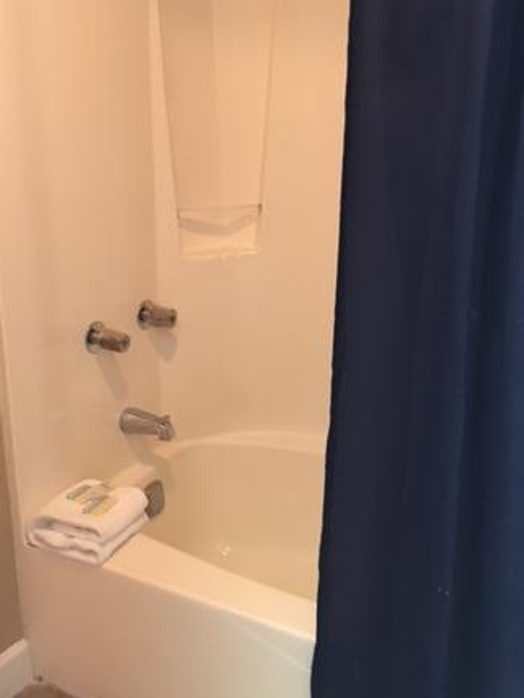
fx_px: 868
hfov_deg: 33.6
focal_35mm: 43
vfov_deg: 43.6
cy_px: 268
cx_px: 231
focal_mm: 4.15
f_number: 2.2
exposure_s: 1/17
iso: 200
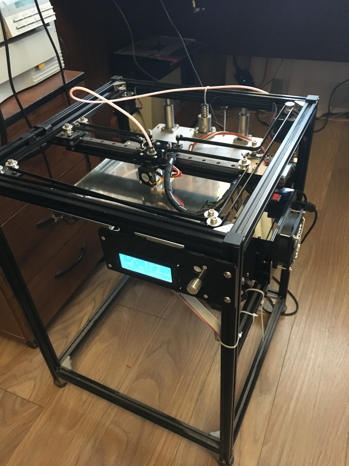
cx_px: 174
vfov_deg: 61.7
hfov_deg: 48.2
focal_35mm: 29
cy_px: 233
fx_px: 390
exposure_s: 1/17
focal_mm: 4.15
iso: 320
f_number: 2.2
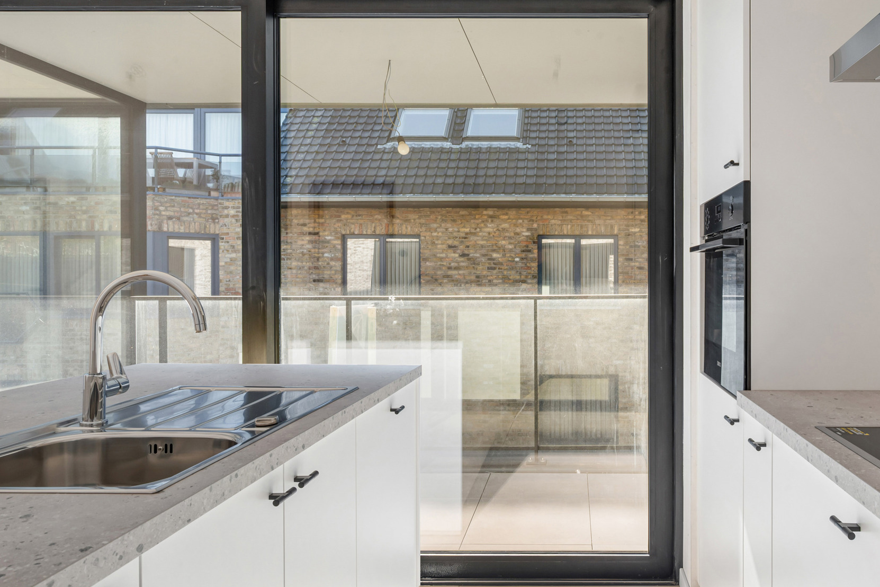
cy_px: 287
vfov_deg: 49.5
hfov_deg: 68.0
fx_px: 636
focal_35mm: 26
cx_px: 564
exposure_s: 1/25
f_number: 11
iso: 250
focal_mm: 20
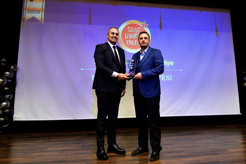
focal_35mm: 20
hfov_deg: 84.0
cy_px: 82
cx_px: 123
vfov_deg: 61.9
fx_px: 137
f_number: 2.8
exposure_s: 1/80
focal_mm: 20
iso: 1250
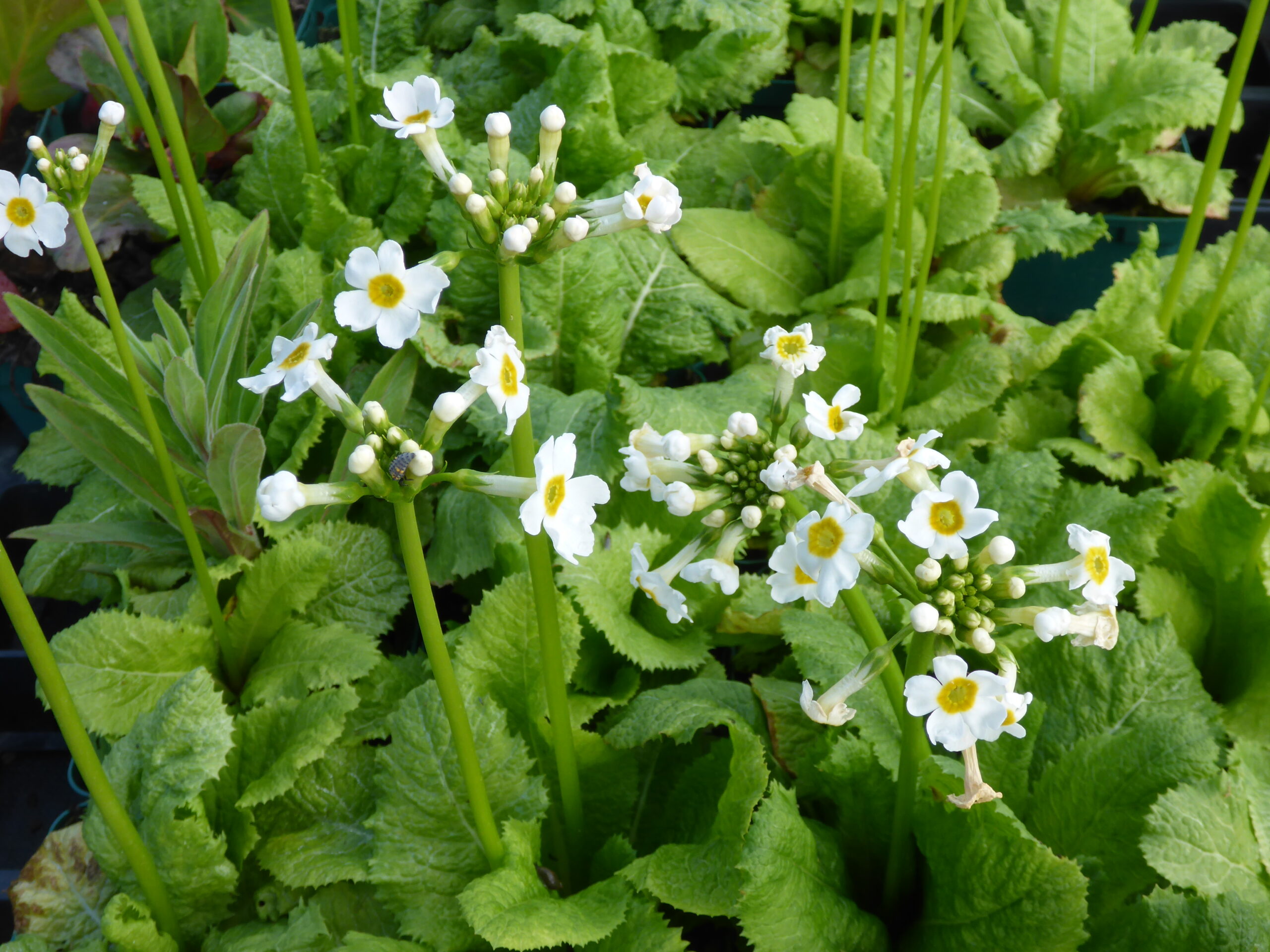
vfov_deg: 33.6
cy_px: 476
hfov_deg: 43.9
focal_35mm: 43
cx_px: 635
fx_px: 1578
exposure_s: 1/125
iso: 100
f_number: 4.2
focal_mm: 7.4
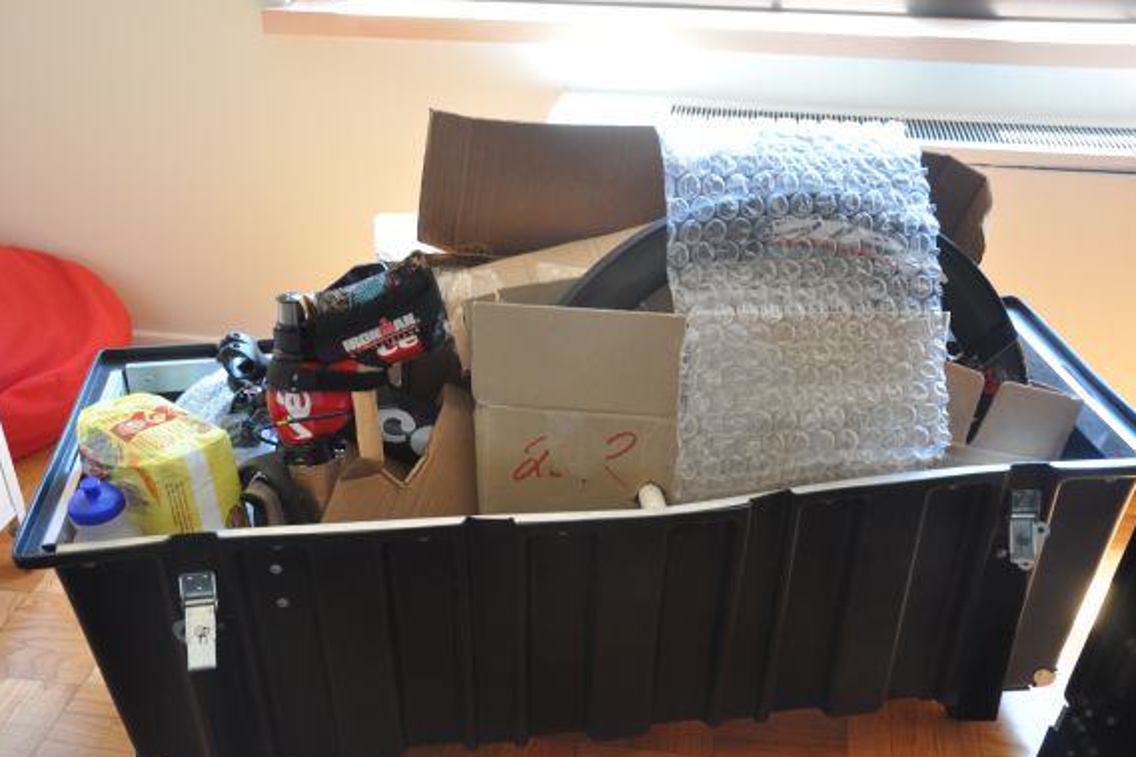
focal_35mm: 40
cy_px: 382
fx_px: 1247
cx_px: 563
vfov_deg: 33.8
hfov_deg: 49.0
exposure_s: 1/25
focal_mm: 25
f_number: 5.6
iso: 400
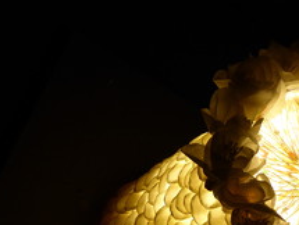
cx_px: 231
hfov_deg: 27.7
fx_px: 597
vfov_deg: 21.0
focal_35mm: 69
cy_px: 190
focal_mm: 5.8
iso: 200
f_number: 3.6
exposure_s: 1/60
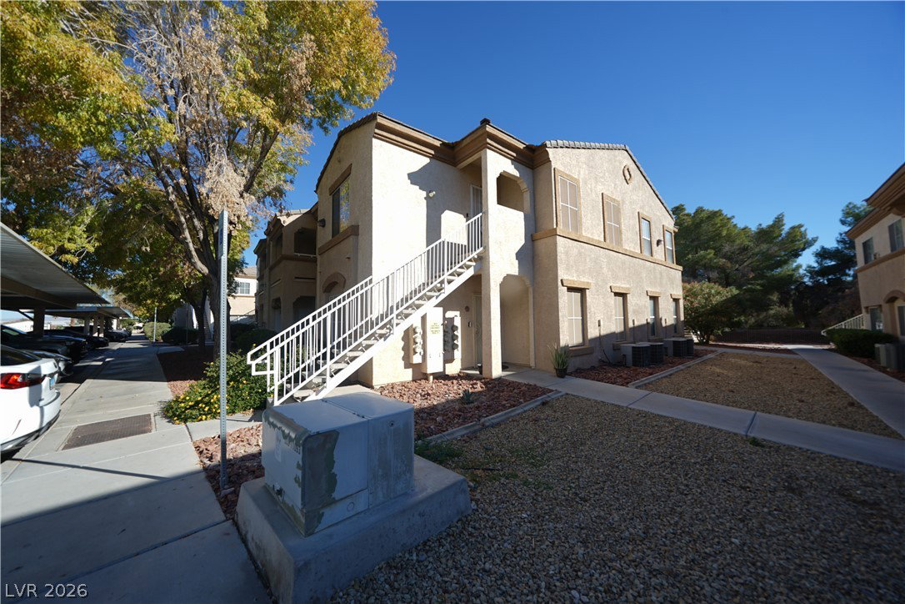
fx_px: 302
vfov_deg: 90.0
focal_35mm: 12
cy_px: 302
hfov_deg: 112.6
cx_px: 452
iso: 50
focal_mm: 12
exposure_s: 1/125
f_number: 7.1
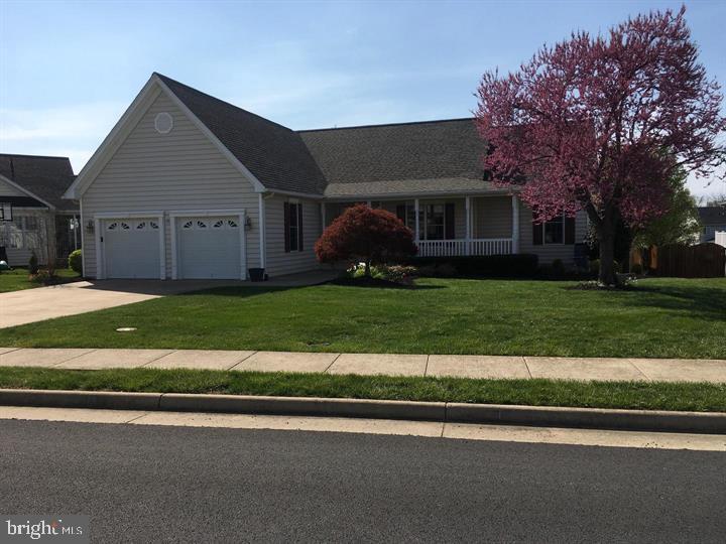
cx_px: 363
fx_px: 608
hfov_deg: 61.7
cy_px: 272
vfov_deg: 48.2
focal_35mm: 29
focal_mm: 4.15
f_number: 2.2
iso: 25
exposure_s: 1/2481
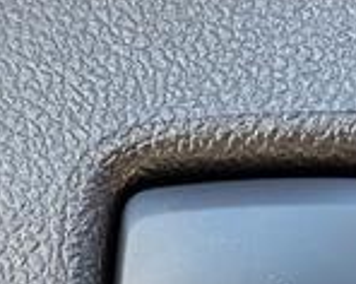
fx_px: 1157
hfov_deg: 17.4
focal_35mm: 110
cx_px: 241
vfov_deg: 13.5
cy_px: 368
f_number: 1.6
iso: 80
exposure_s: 1/100
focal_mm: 5.1
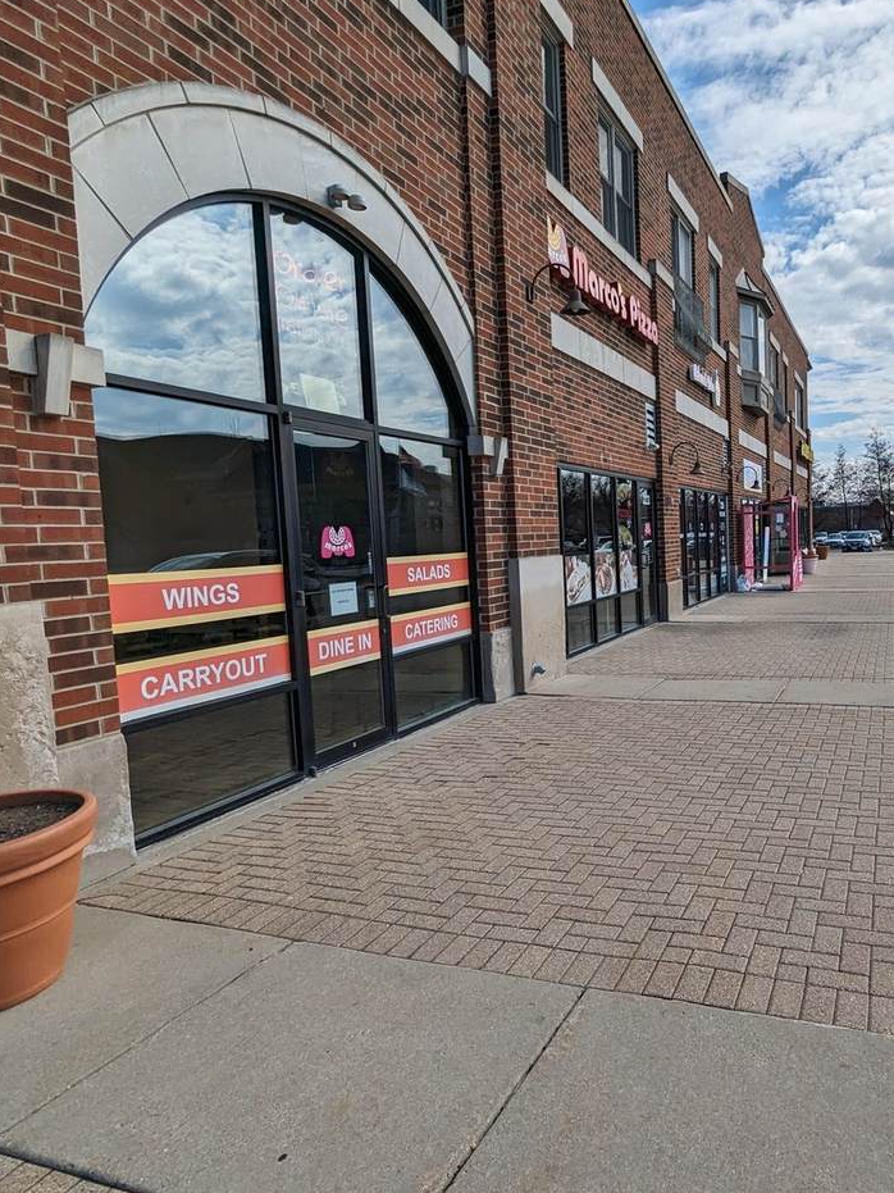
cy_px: 600
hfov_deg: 58.9
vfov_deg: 76.4
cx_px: 631
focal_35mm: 22
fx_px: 758
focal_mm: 2.35
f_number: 2.2
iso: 44
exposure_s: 1/2907
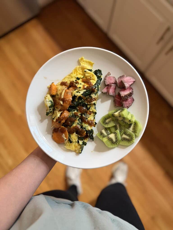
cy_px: 115
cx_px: 86
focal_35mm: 24
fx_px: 160
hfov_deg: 56.8
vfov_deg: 71.6
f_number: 1.78
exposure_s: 1/60
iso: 500
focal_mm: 6.76
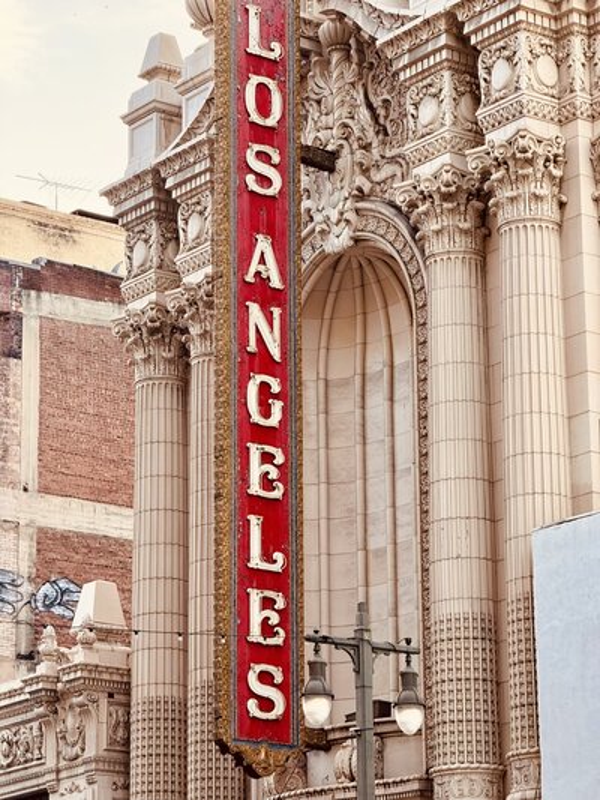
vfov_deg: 16.4
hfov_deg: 12.4
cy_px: 400
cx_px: 300
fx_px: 2772
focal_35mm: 120
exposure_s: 1/99
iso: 100
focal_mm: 15.66
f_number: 2.8
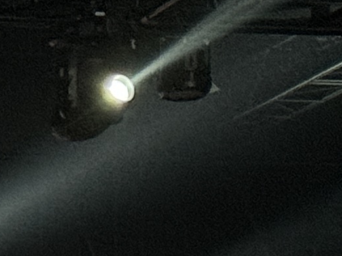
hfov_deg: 5.0
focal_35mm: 371
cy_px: 744
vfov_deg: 3.9
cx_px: -805
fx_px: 3664
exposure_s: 1/57
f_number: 1.78
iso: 250
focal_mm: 6.76
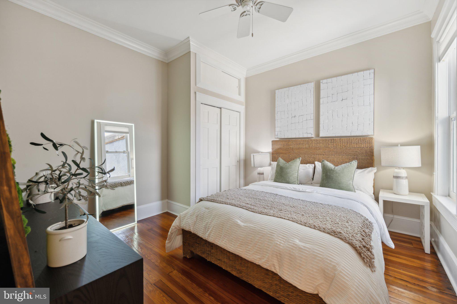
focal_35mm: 14
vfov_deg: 81.2
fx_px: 178
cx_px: 228
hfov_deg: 104.3
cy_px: 152
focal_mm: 14
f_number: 7.1
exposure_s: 1/5
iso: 100
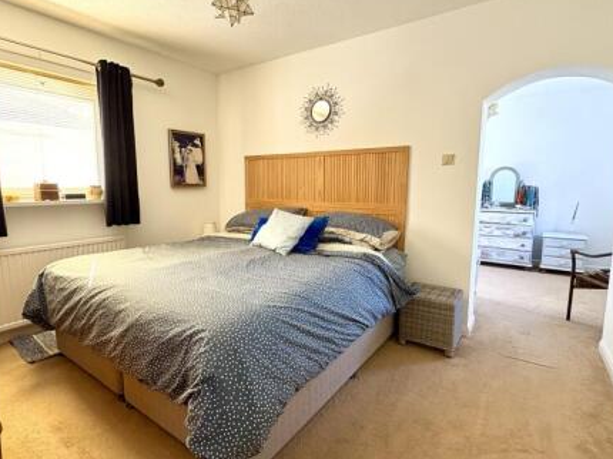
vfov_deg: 68.6
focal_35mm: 19
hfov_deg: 84.6
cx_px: 289
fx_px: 336
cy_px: 225
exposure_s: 1/63
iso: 200
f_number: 2.2
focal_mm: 2.22
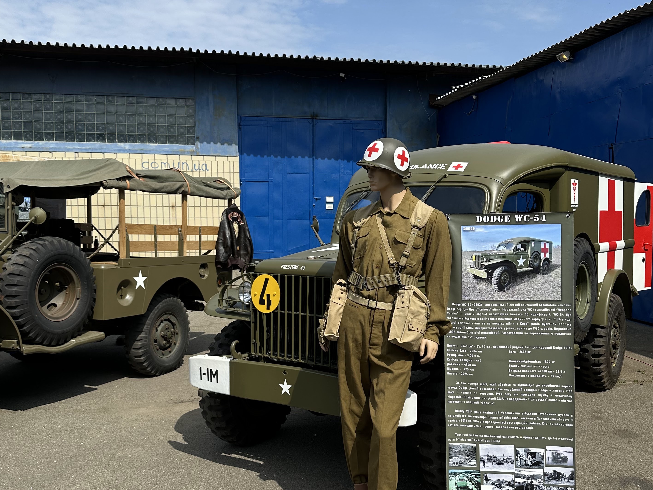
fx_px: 641
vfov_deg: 41.7
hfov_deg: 54.0
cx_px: 322
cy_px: 275
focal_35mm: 34
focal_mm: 6.86
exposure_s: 1/4762
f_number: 1.78
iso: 80
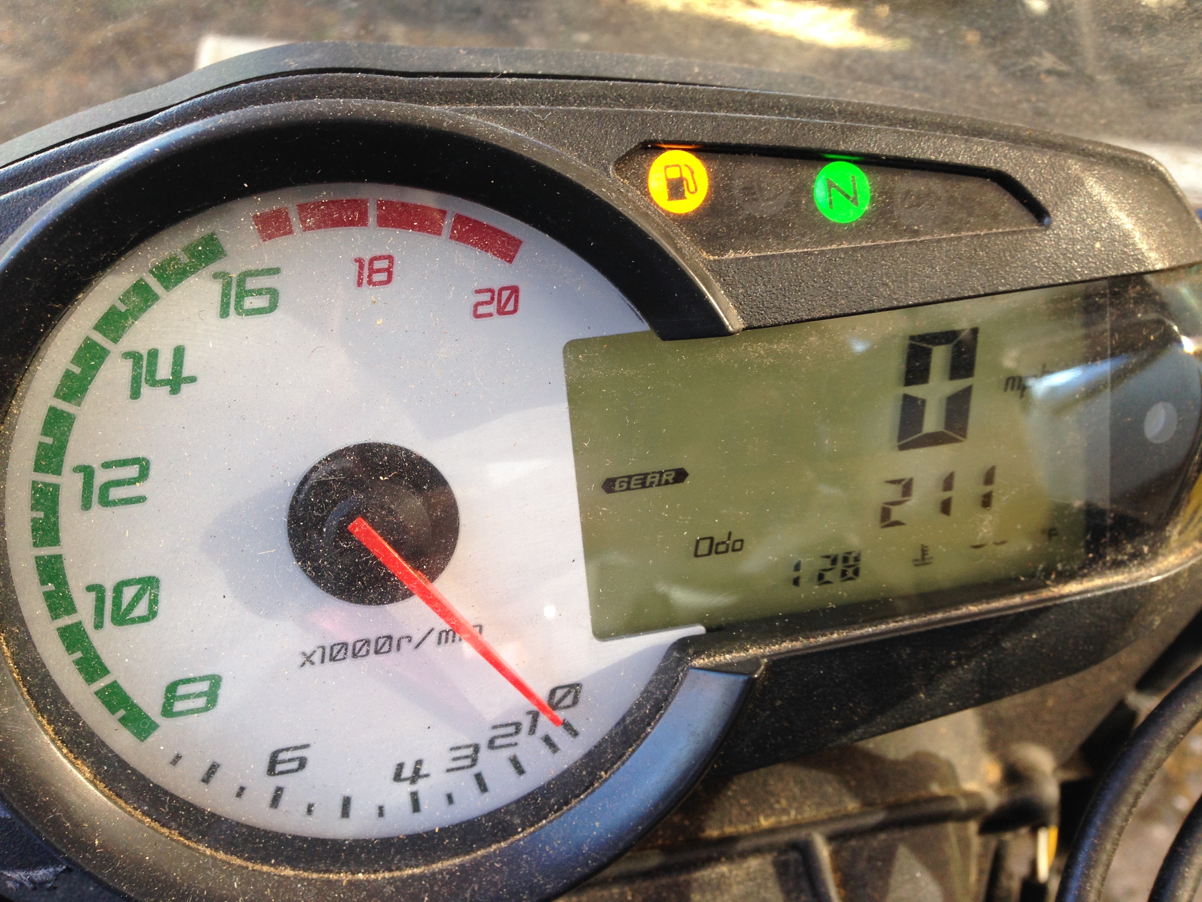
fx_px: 1146
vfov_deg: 42.9
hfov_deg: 55.4
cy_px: 451
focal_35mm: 33
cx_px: 601
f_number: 2.4
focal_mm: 4.12
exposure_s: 1/40
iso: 50
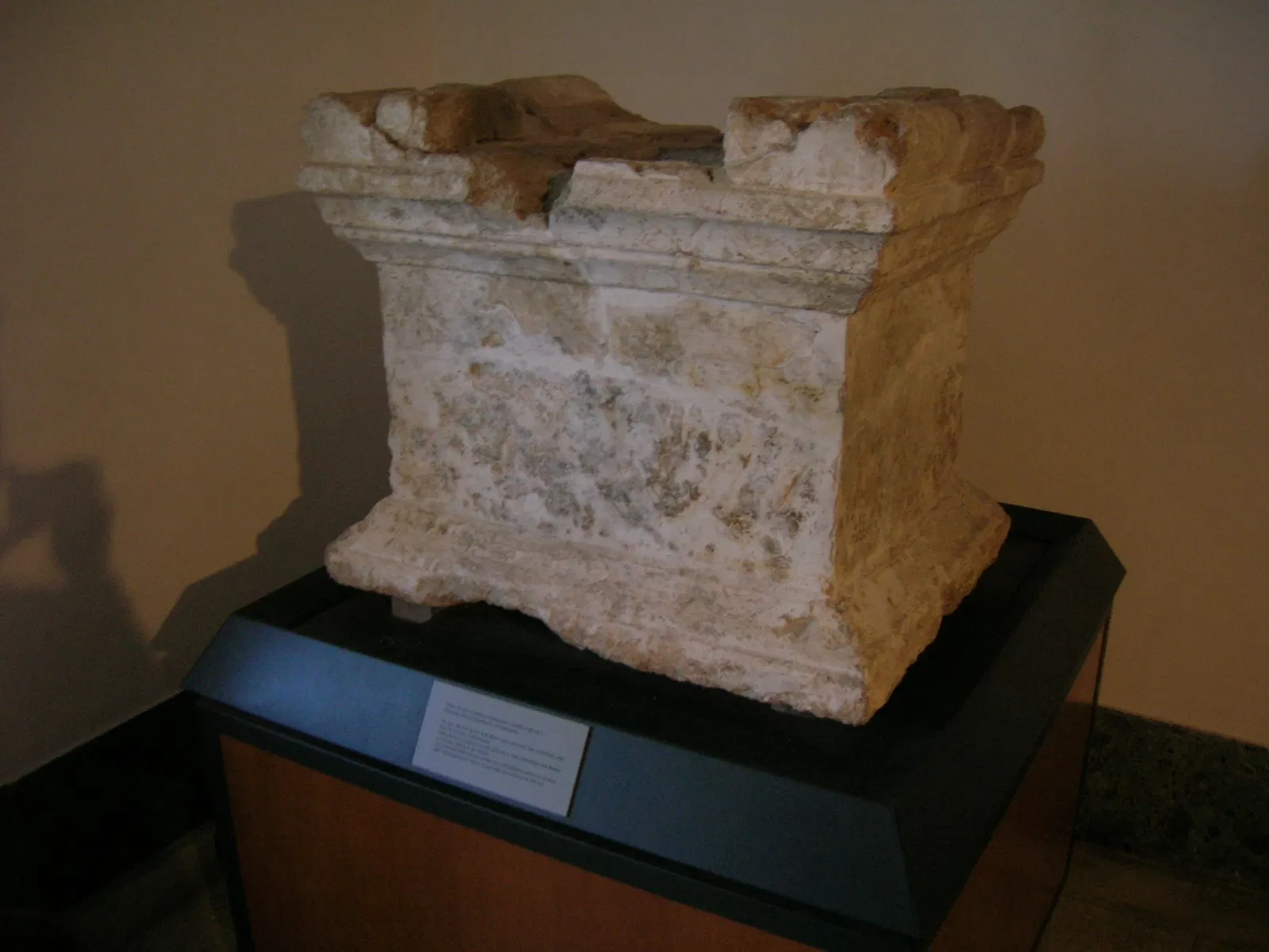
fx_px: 1246
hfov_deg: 54.0
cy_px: 476
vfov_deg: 41.8
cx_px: 634
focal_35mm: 34
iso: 150
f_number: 2.9
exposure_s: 1/28.8
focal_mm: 5.7
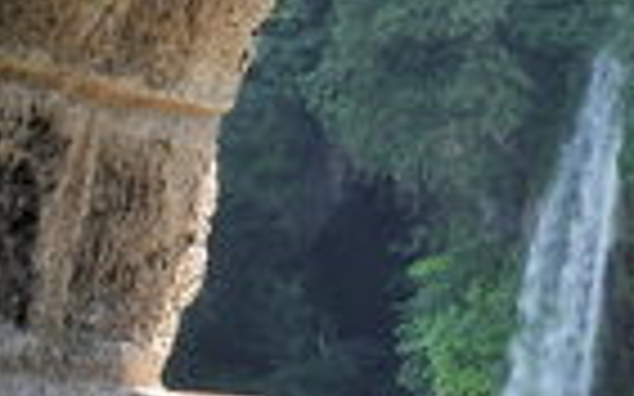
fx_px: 2919
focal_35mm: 169
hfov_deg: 11.3
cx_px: 1223
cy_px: 140
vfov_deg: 7.8
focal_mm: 26
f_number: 14
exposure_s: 1/50
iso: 200
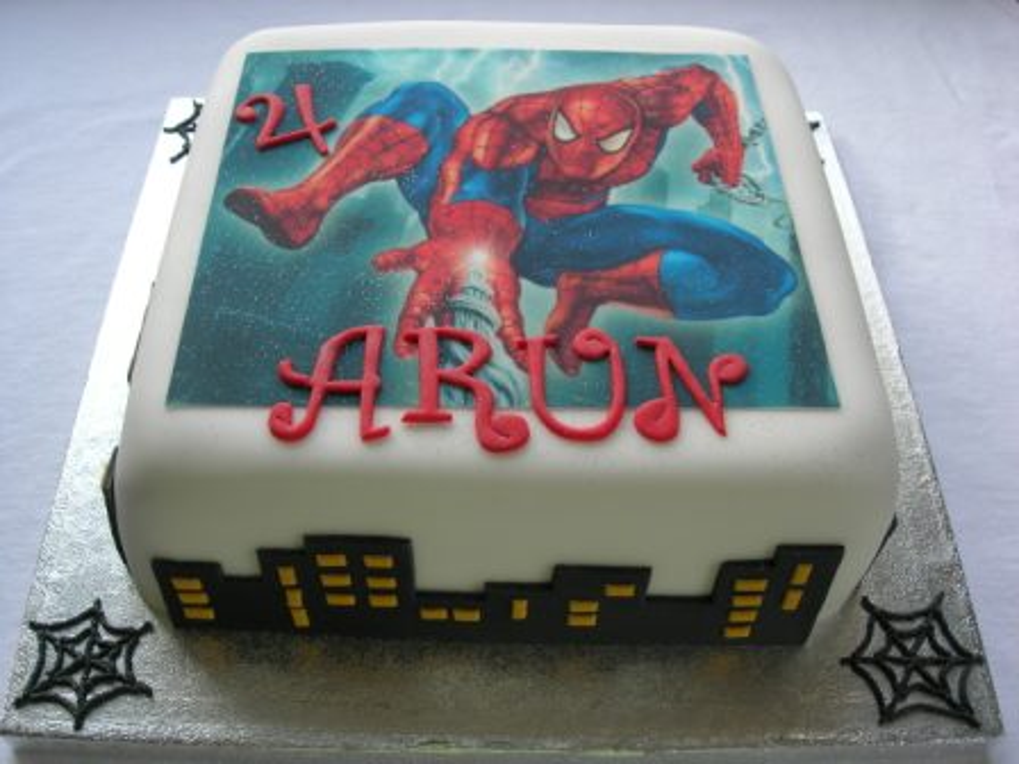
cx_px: 510
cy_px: 382
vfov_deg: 37.7
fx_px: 1119
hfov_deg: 49.0
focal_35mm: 38
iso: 64
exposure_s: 1/52.6
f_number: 4.8
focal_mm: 7.8
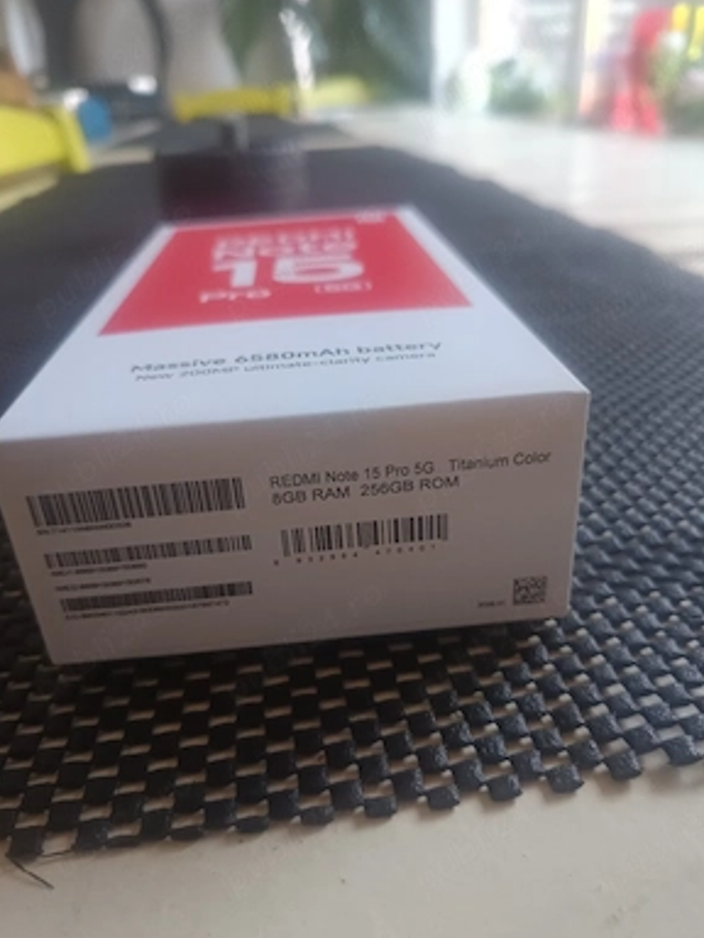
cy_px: 481
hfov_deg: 54.9
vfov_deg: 69.4
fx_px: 678
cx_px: 352
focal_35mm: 25
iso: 440
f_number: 1.7
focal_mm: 5.31
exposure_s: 1/50
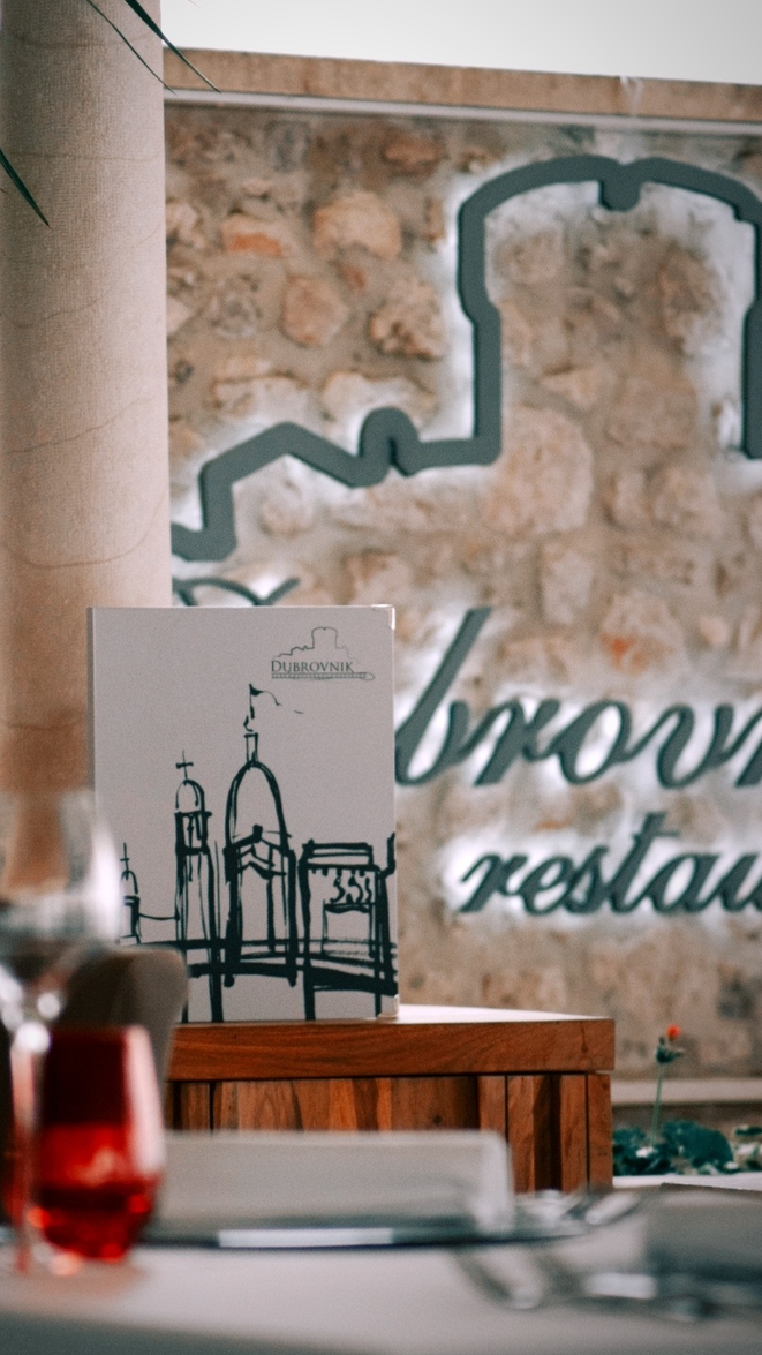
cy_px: 658
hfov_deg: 7.1
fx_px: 6125
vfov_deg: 12.6
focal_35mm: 171
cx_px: 310
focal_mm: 105
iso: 800
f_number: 4
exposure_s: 1/125
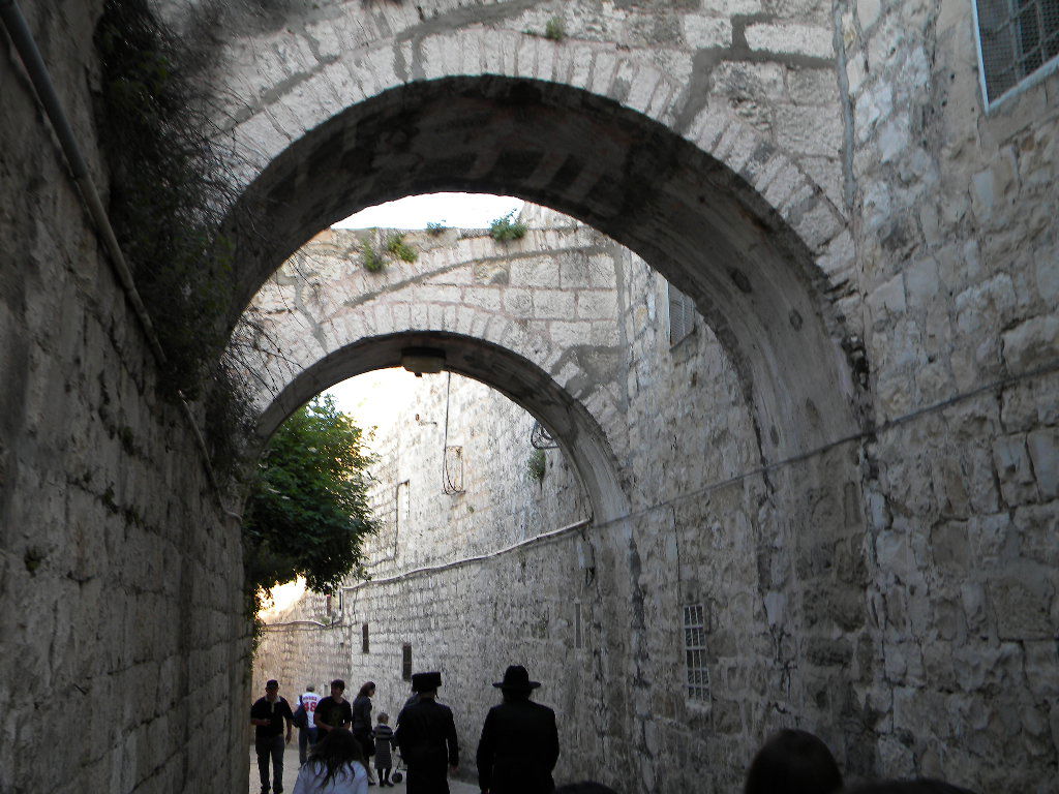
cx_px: 530
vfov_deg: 39.7
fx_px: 1101
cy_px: 397
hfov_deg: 51.4
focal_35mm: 36
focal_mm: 6.4
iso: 83
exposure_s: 1/61.5
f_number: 3.7
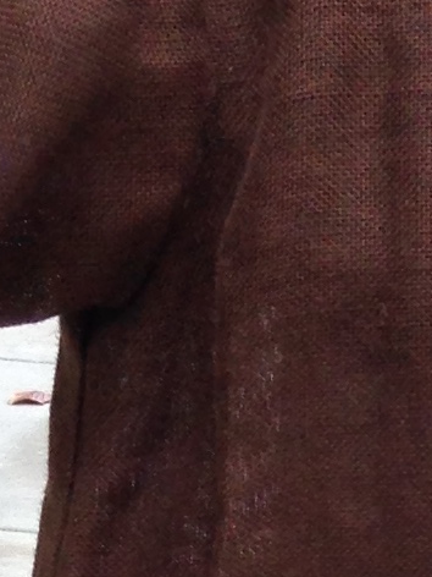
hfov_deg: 6.4
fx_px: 3794
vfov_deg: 7.5
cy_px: 1777
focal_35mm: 228
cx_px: 703
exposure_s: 1/125
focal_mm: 4.12
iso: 50
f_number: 2.4
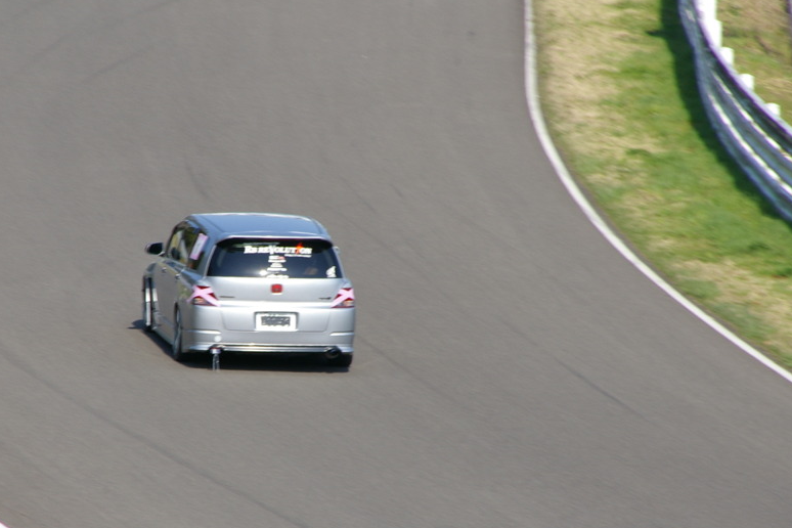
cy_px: 311
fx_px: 10911
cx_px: 289
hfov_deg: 4.2
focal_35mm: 496
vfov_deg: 2.8
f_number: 13
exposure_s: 1/125
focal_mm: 250
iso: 200
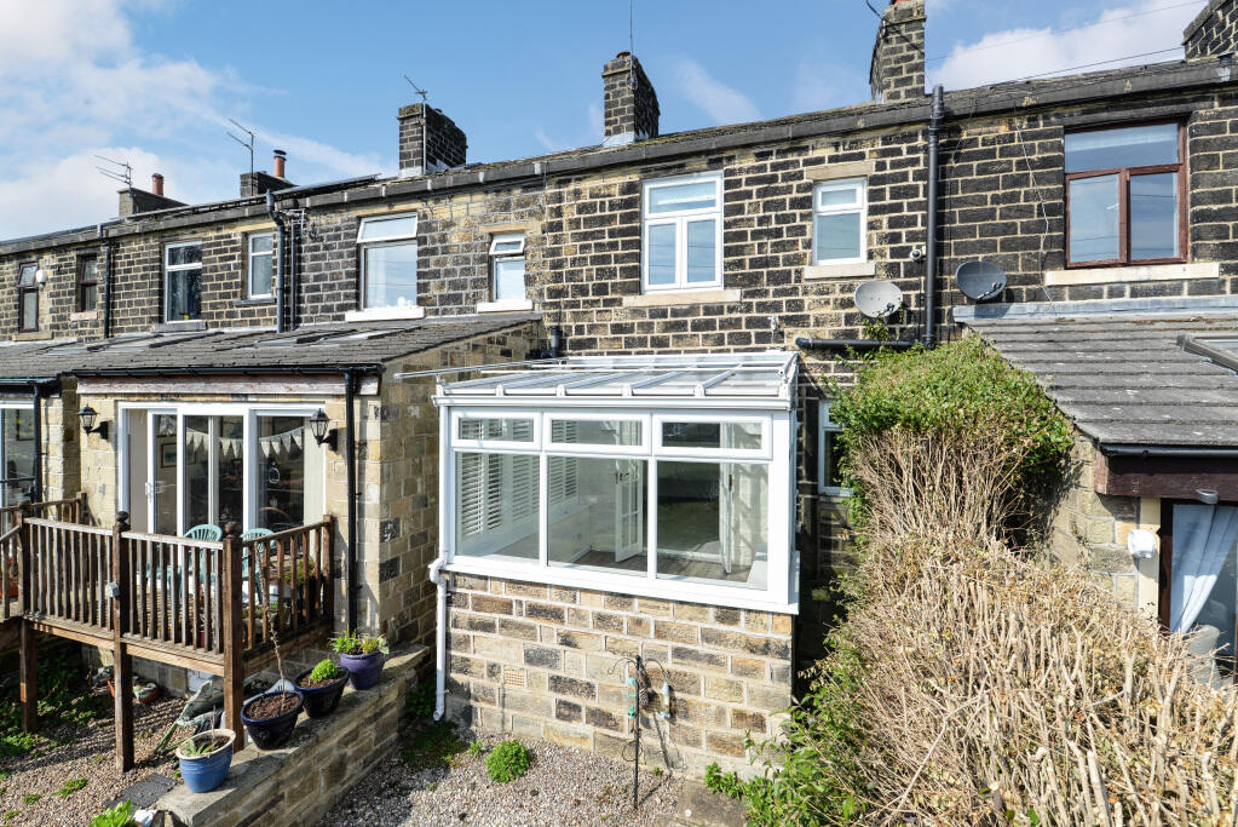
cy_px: 414
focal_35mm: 15
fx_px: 516
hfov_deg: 100.4
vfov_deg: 77.4
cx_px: 619
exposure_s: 1/320
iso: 200
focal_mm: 15
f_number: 9
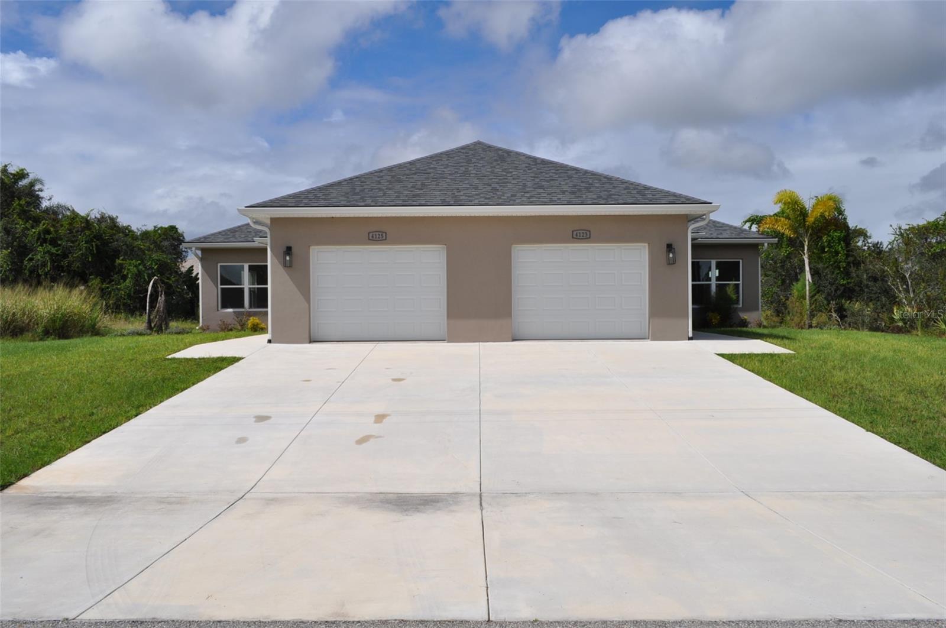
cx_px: 473
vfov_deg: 47.8
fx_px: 708
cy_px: 314
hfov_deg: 67.5
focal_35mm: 27
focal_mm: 18
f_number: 11
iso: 200
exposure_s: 1/500
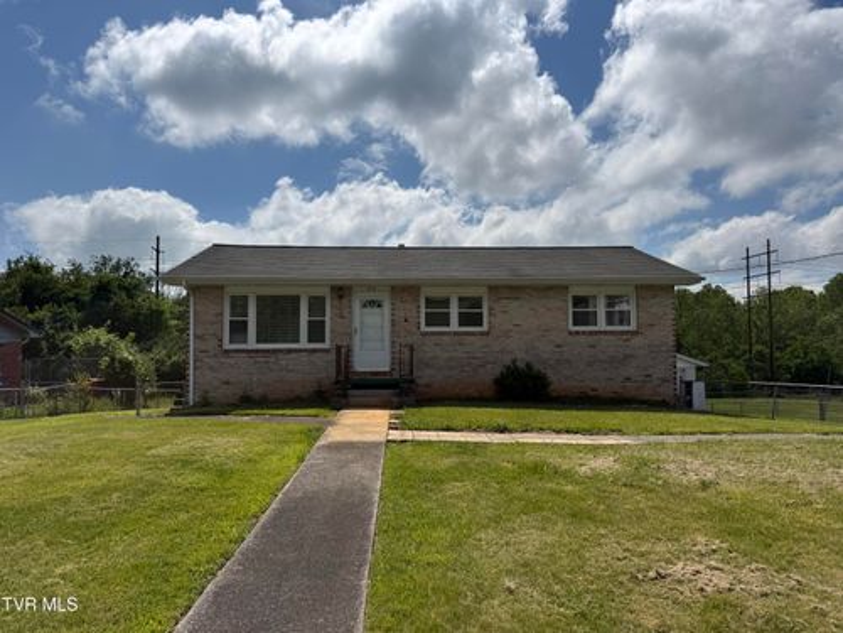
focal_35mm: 24
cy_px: 316
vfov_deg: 56.8
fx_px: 584
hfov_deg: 71.6
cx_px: 422
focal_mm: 6.76
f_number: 1.78
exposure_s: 1/14286
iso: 80
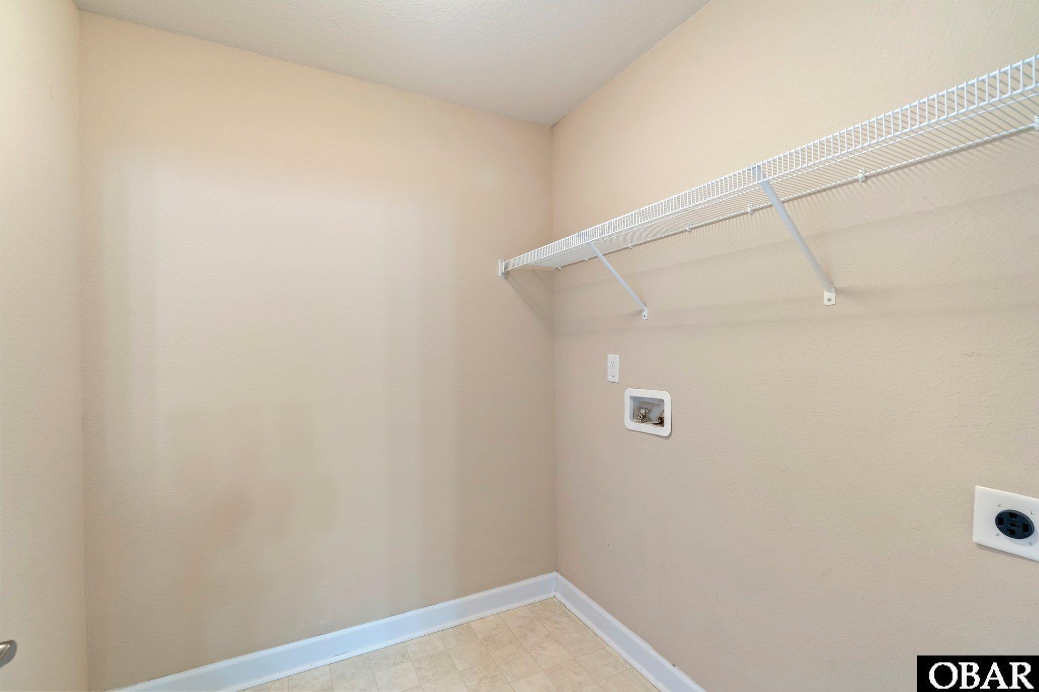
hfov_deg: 95.0
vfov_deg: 72.0
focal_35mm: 16
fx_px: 476
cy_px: 346
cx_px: 520
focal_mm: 16.5
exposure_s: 4
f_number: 9
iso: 400
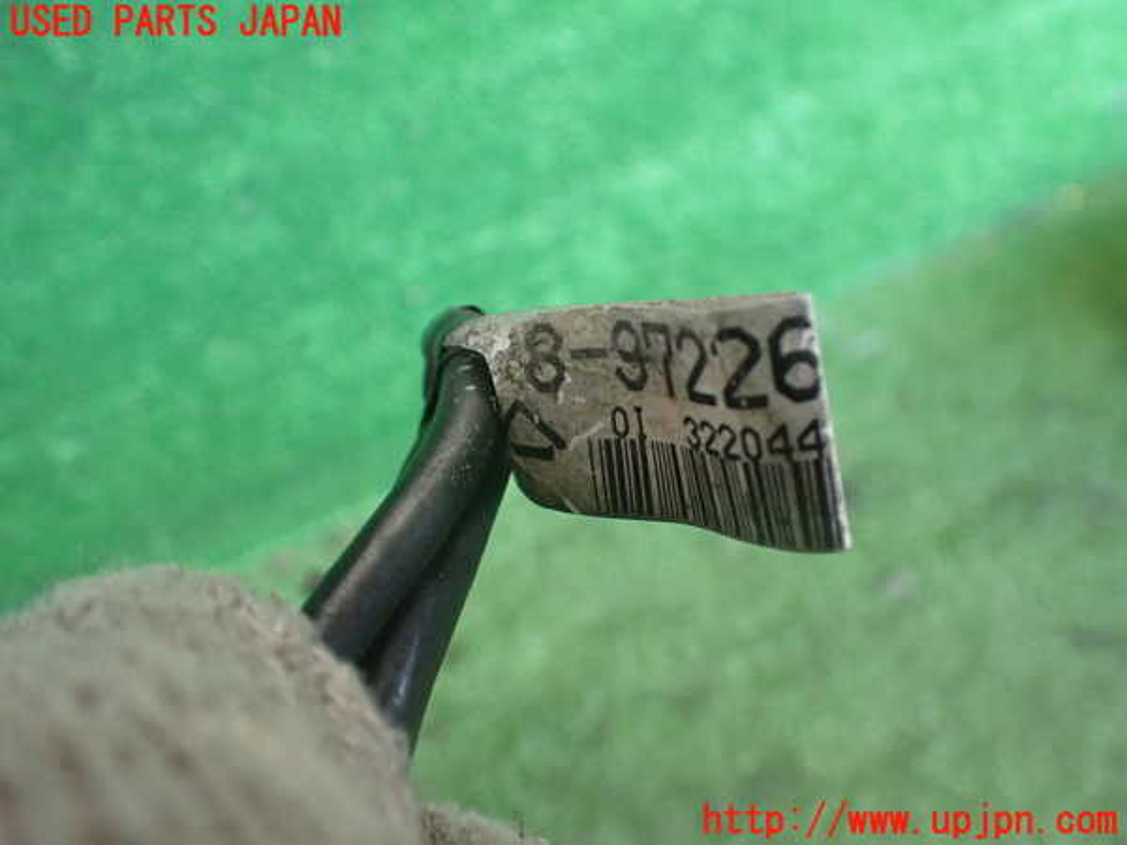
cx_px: 564
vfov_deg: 46.8
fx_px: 977
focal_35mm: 30
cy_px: 422
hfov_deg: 60.0
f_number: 2.3
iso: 800
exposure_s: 1/125
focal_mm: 5.4
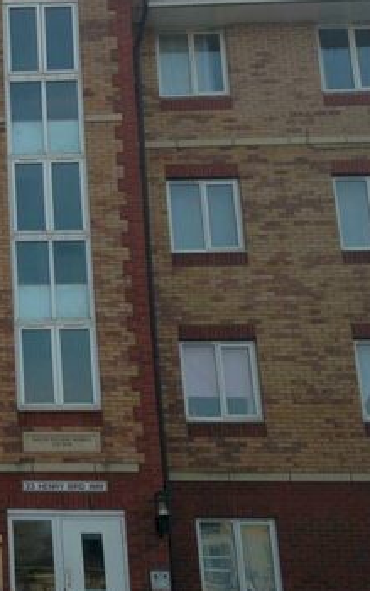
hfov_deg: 17.4
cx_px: -115
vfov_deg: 29.4
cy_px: 301
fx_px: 1128
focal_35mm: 70
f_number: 2.4
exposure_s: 1/889
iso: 50
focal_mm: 4.12
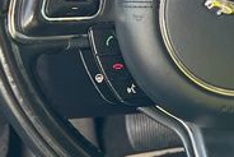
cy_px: 14
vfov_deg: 14.4
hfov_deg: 20.2
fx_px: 611
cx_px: 287
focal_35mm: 94
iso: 125
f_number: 1.5
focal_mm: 5.7
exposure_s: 1/93
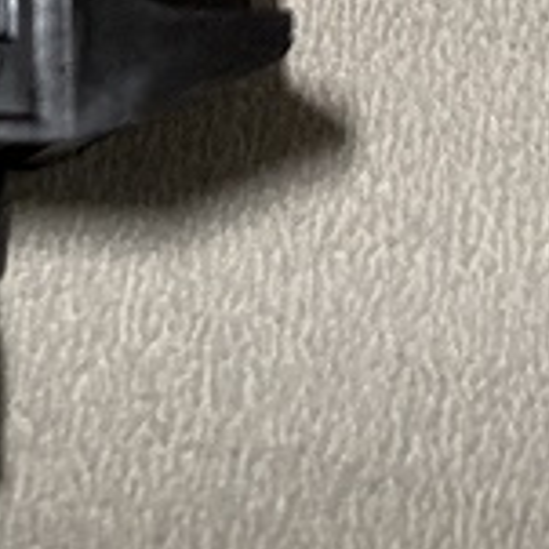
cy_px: -573
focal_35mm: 123
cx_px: -191
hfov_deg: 13.6
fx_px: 2207
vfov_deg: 12.4
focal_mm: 4.25
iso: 320
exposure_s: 1/60
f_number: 1.8
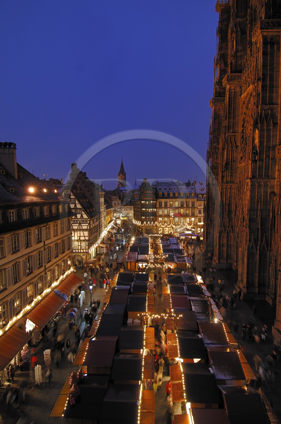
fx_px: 211
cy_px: 212
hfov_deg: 67.2
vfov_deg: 90.1
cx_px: 140
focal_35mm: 18
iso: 100
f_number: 5
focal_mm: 12
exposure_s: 1/1.25
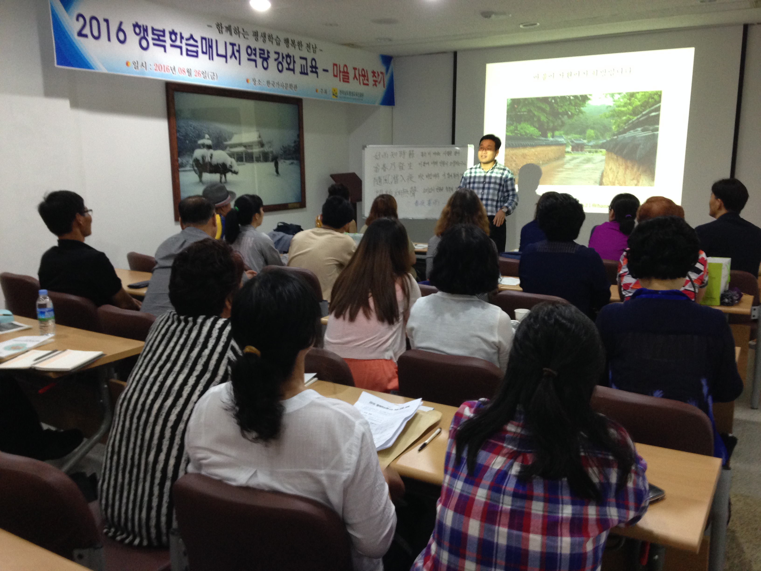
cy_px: 286
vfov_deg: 42.9
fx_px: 725
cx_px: 380
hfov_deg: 55.4
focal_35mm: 33
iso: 160
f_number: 2.4
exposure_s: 1/20
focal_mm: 4.12
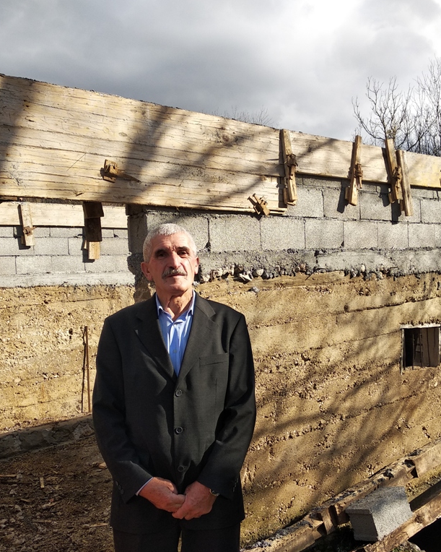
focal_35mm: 34
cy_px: 276
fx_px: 555
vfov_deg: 52.9
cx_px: 236
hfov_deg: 43.3
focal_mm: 3.81
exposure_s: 1/805
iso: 100
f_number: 2.2
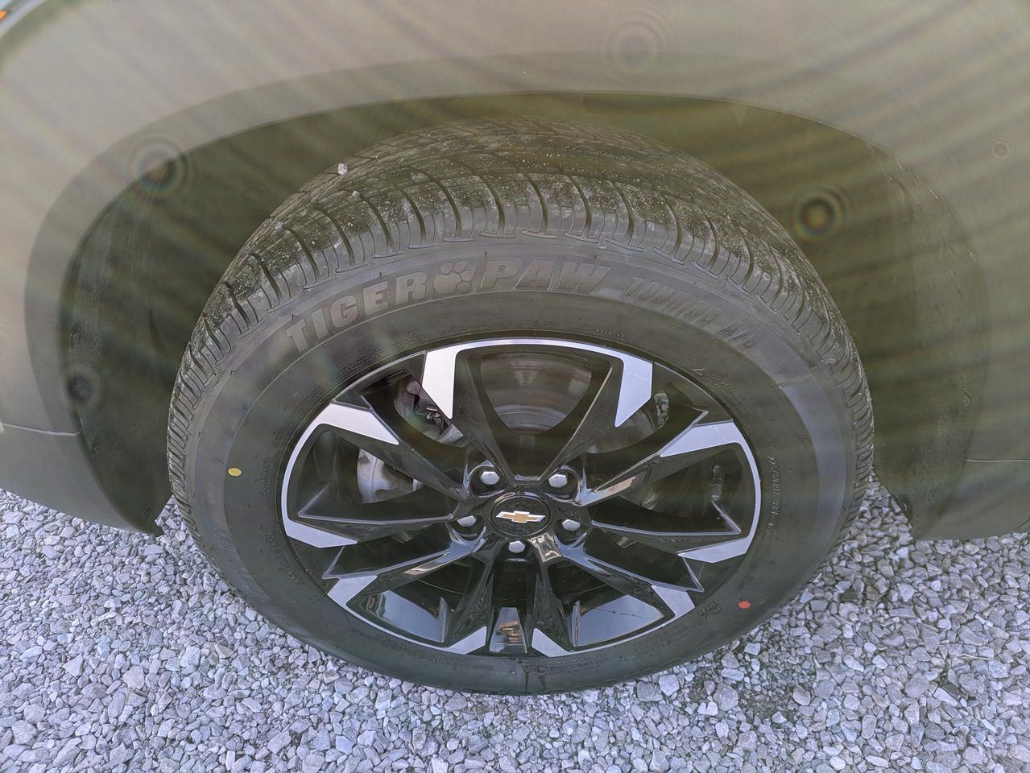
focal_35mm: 25
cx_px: 515
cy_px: 386
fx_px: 744
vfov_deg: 54.9
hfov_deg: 69.4
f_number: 1.89
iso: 39
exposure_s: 1/163
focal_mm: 5.43
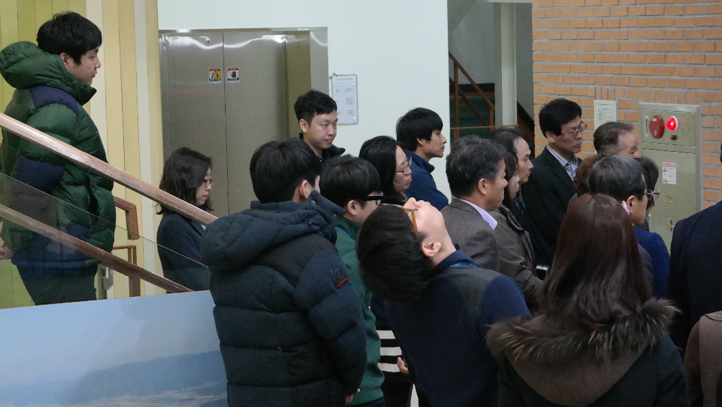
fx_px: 1723
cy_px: 182
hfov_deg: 23.4
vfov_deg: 13.4
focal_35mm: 90
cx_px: 548
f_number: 4.5
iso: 1600
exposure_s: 1/60
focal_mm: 35
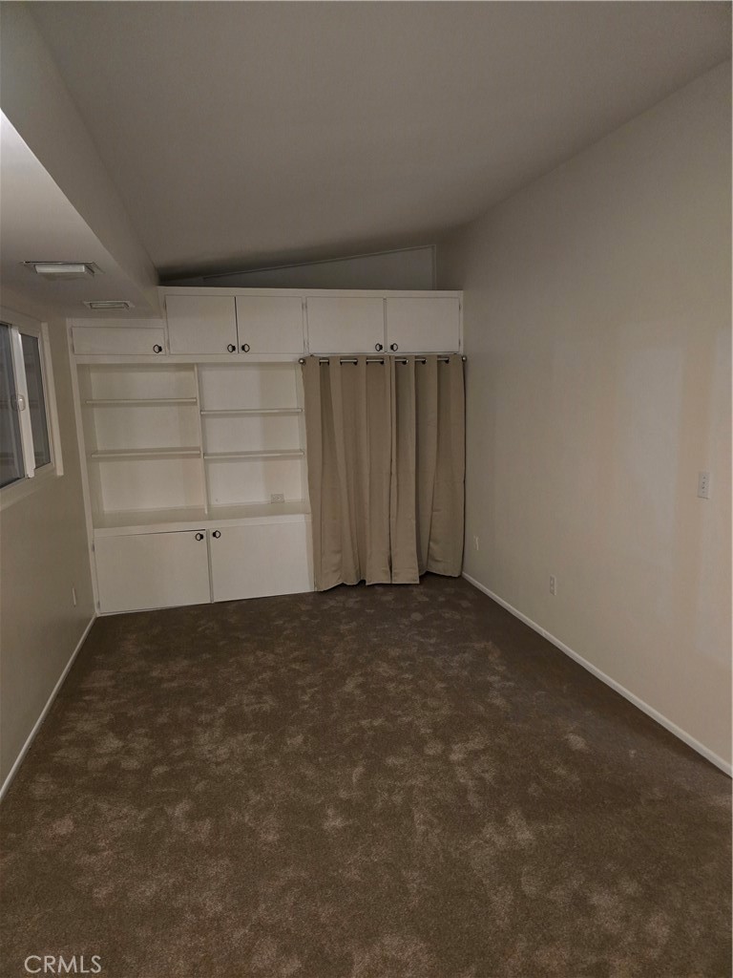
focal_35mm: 23
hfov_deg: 58.9
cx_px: 366
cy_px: 489
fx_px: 649
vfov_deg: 73.9
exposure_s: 1/48.1
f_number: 1.7
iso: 1250
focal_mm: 6.3
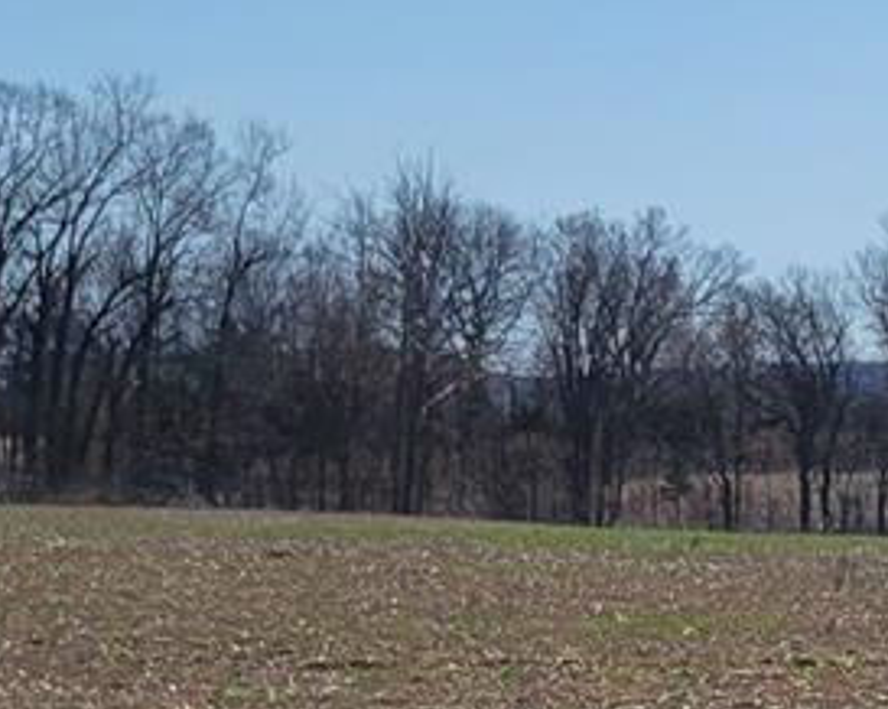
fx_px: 3913
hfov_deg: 11.4
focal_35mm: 149
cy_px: 537
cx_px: 1906
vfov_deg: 10.3
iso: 40
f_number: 1.8
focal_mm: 5.4
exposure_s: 1/5158
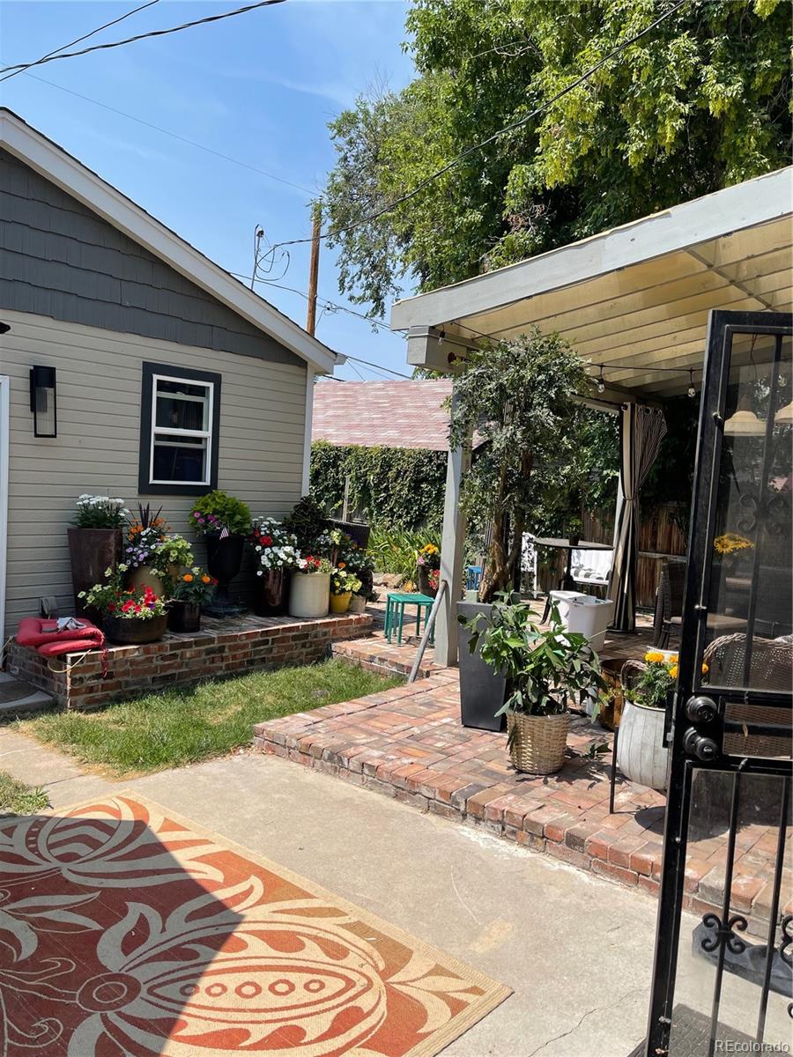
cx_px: 396
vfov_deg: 67.3
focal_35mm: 26
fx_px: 794
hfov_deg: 53.1
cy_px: 528
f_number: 1.6
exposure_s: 1/2597
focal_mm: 5.1
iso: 32
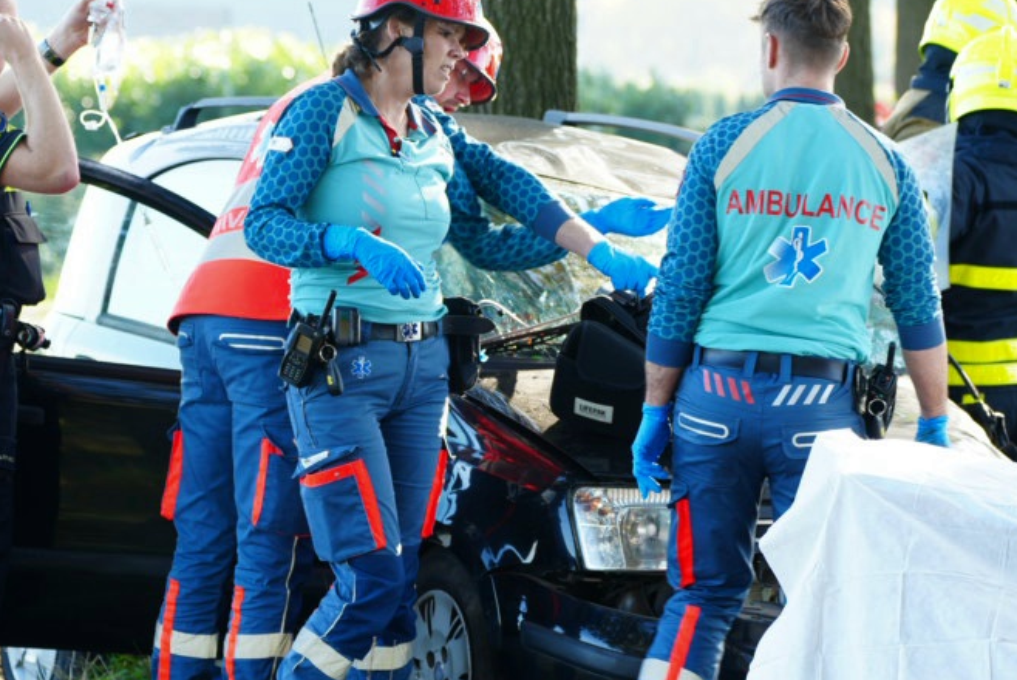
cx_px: 825
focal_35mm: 194
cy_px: 391
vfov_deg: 7.1
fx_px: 5485
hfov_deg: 10.6
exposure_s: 1/100
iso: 100
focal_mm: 79
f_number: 5
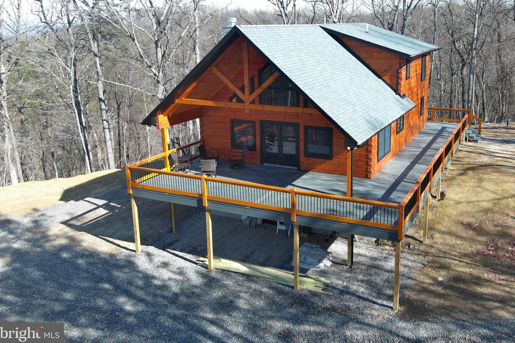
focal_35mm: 36
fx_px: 515
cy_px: 133
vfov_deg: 36.7
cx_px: 314
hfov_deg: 52.7
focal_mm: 10.57
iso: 100
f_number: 2.8
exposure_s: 1/343
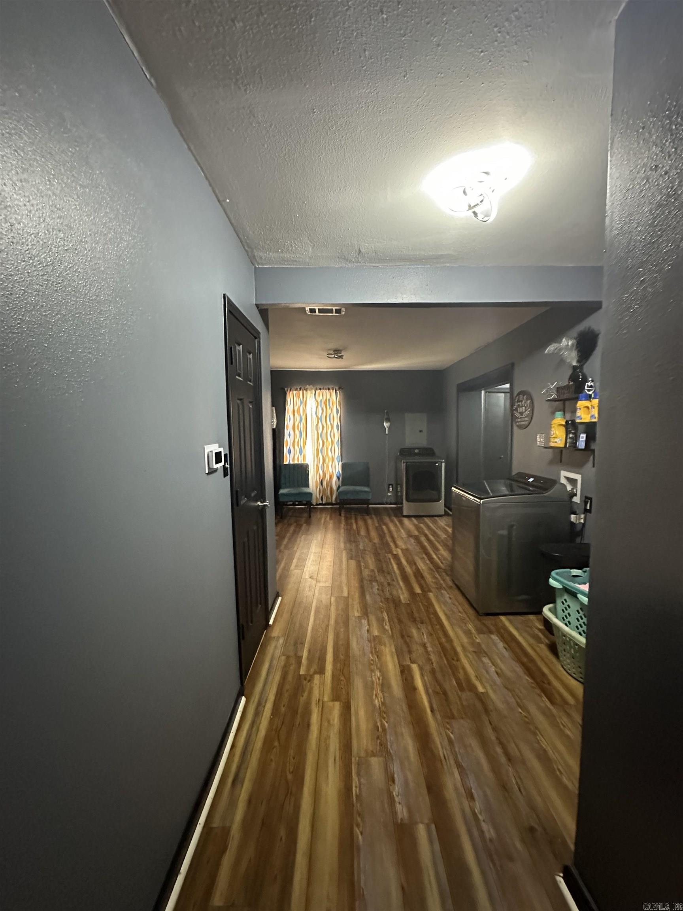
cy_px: 456
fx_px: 368
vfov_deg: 102.1
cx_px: 342
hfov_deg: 85.7
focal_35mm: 14
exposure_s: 1/40
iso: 1000
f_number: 2.2
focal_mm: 2.22
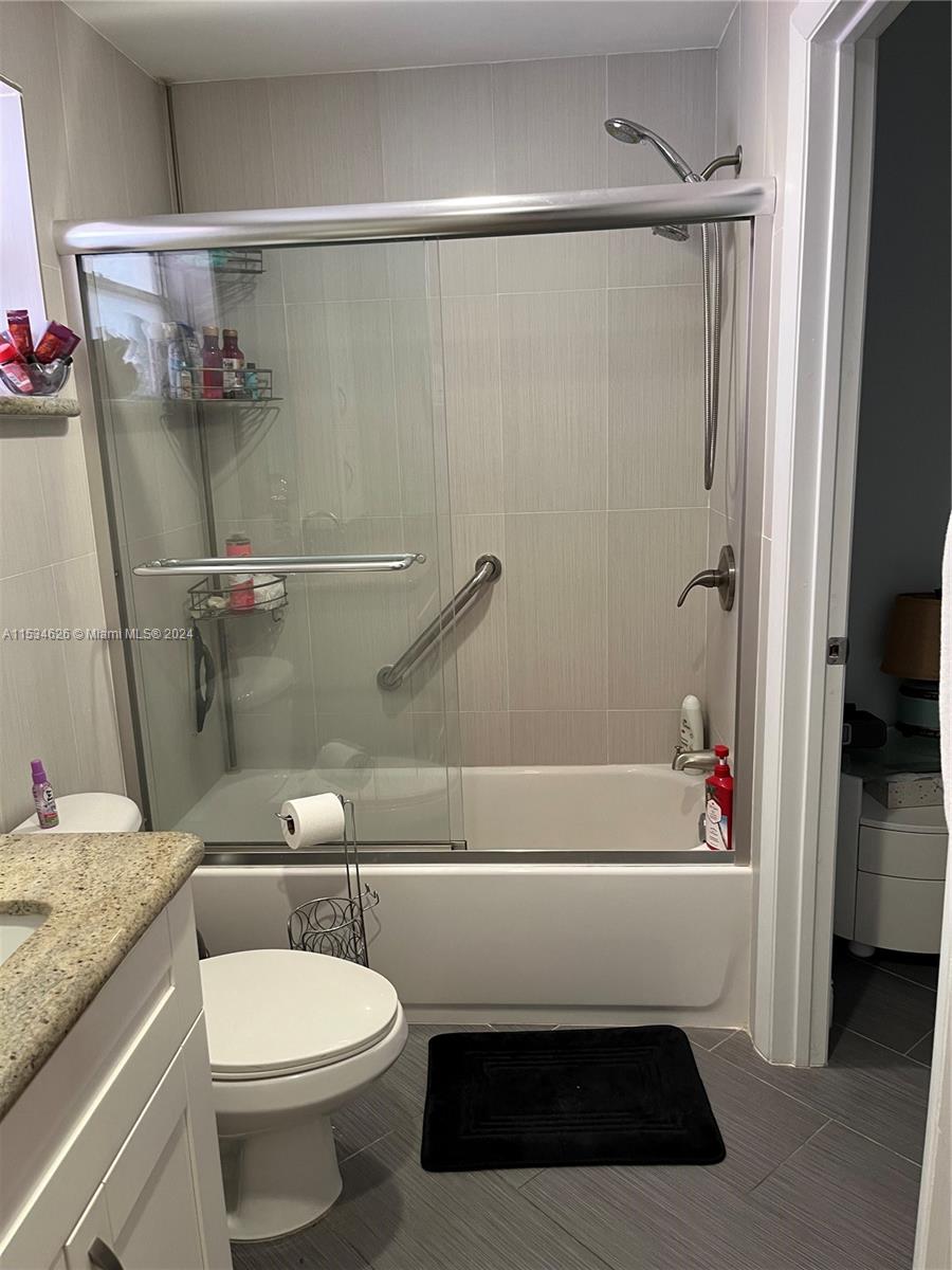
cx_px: 476
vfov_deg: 67.3
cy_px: 635
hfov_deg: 53.1
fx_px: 953
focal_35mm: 26
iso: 125
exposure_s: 1/60
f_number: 1.6
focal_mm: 5.1
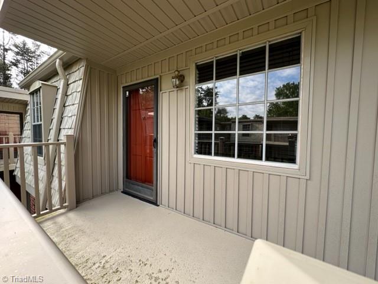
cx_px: 189
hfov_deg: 102.1
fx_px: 153
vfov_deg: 85.7
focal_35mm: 14
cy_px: 142
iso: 40
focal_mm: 2.22
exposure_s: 1/202
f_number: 2.2
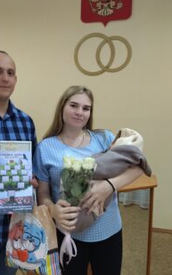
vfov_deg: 52.7
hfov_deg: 34.0
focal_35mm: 37
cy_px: 142
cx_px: 53
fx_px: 278
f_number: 1.79
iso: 303
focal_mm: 4.74
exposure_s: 1/33
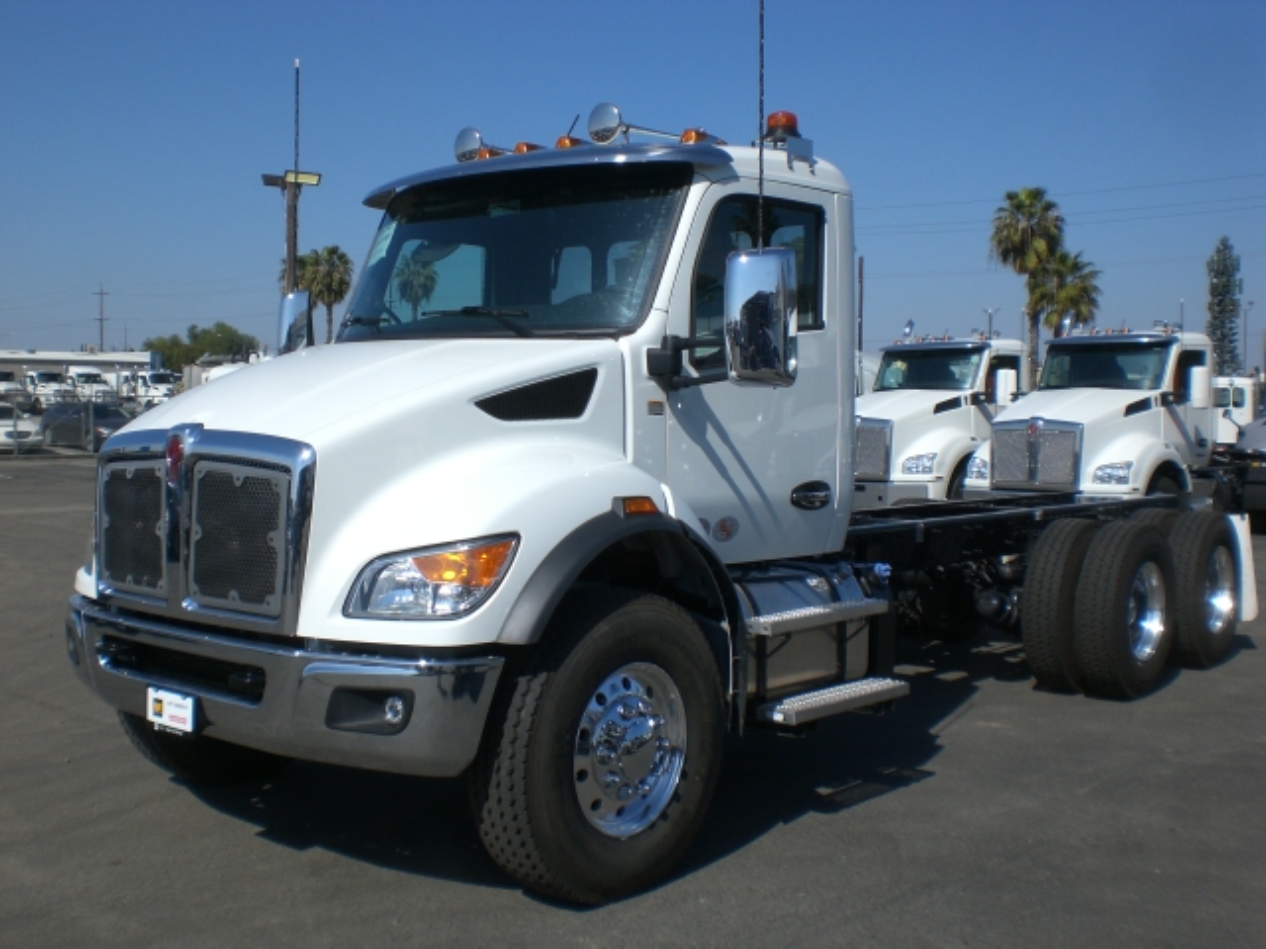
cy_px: 474
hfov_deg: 49.0
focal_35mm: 38
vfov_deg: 37.7
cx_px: 633
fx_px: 1390
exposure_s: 1/1000
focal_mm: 6.3
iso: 50
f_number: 4.4
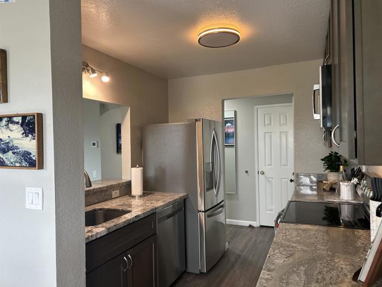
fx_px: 287
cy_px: 144
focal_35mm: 26
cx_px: 191
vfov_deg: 53.1
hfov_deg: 67.3
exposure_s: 1/60
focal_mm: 5.7
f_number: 1.5
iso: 80
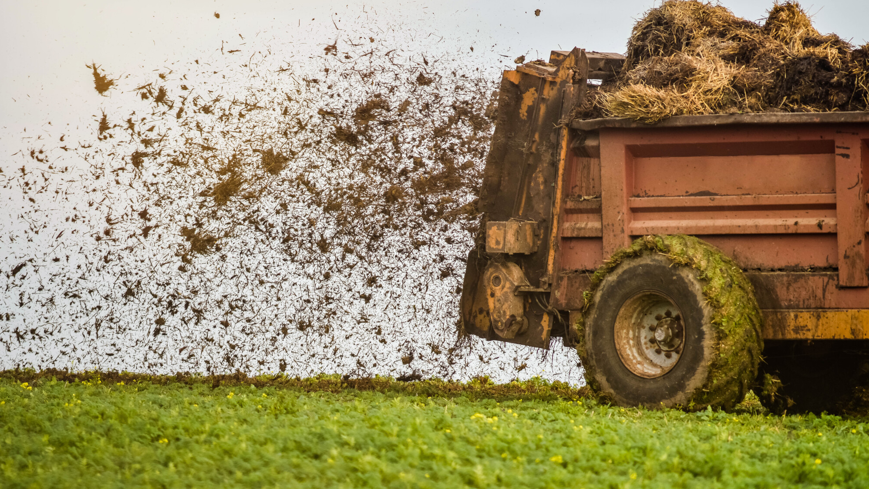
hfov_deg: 6.9
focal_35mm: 315
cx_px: 434
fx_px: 7259
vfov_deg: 3.9
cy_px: 224
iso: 250
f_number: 4.5
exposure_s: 1/640
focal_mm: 300
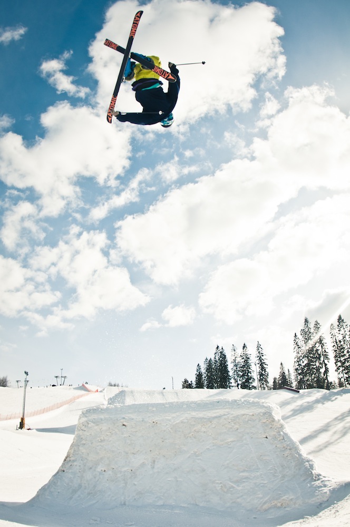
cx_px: 175
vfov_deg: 70.5
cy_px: 264
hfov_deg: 50.3
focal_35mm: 26
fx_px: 373
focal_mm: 17
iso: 200
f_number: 10
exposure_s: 1/800
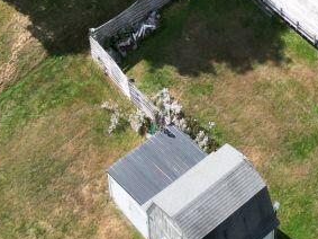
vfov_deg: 11.9
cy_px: -220
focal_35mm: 113
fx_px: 1038
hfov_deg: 17.3
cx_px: 265
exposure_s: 1/1600
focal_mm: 6.72
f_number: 1.7
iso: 140
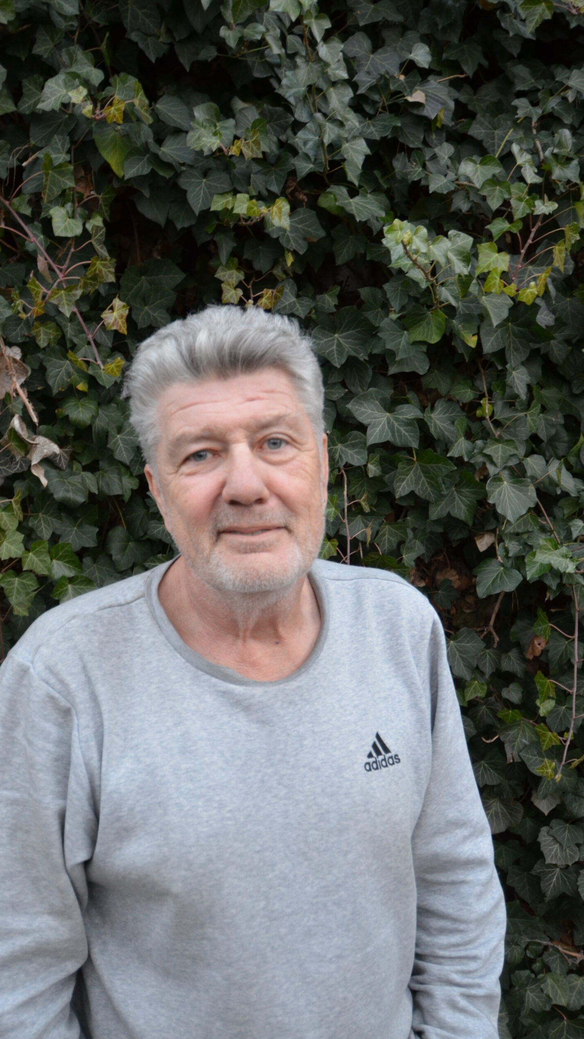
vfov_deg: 56.6
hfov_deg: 33.7
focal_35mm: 35
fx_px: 964
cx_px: 265
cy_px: 517
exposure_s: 1/30
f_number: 4
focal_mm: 22
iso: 1250
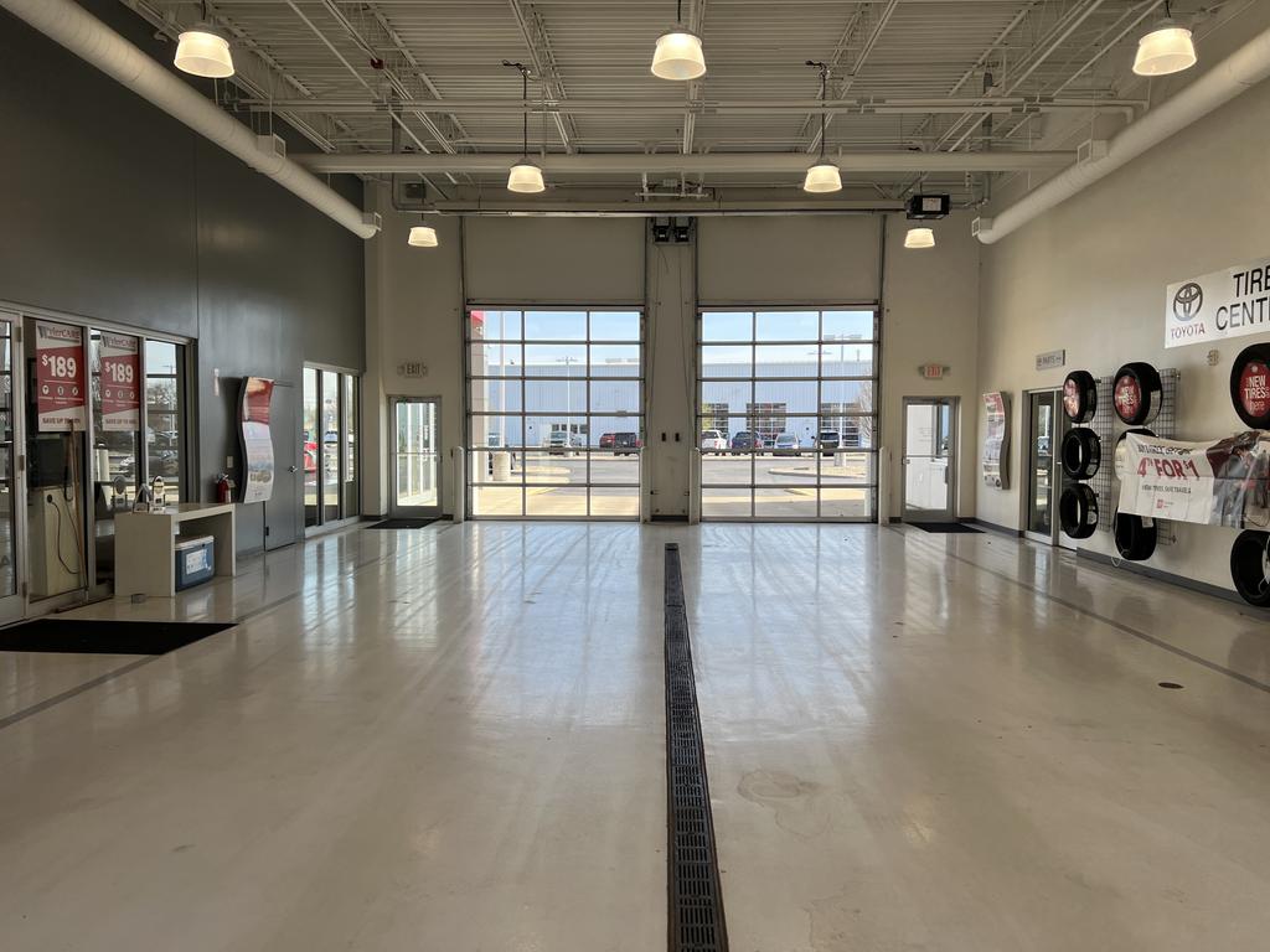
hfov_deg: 67.3
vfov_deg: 53.1
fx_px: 954
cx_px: 635
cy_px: 476
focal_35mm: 26
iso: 50
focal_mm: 5.7
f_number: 1.5
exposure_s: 1/748
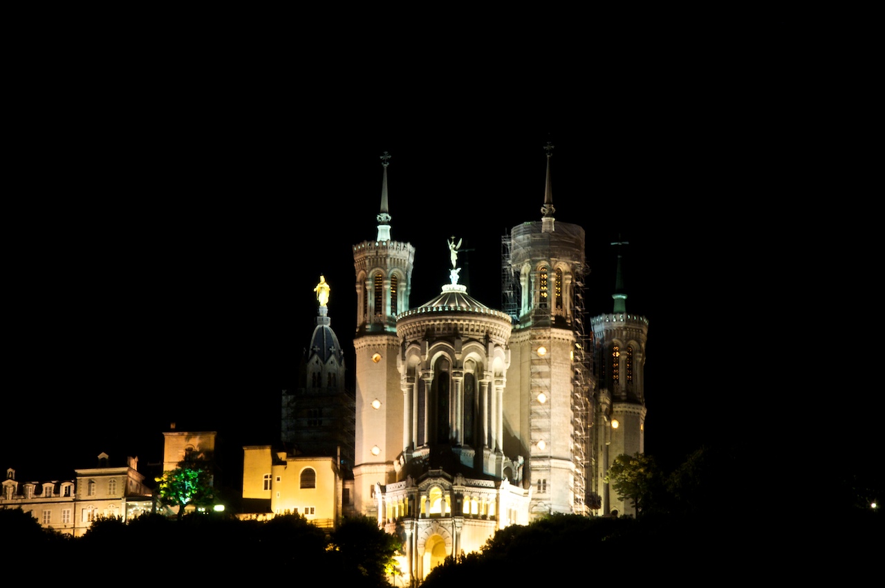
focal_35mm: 158
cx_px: 442
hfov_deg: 13.1
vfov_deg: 8.7
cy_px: 294
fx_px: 3867
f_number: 18
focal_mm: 105
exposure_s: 3
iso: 800
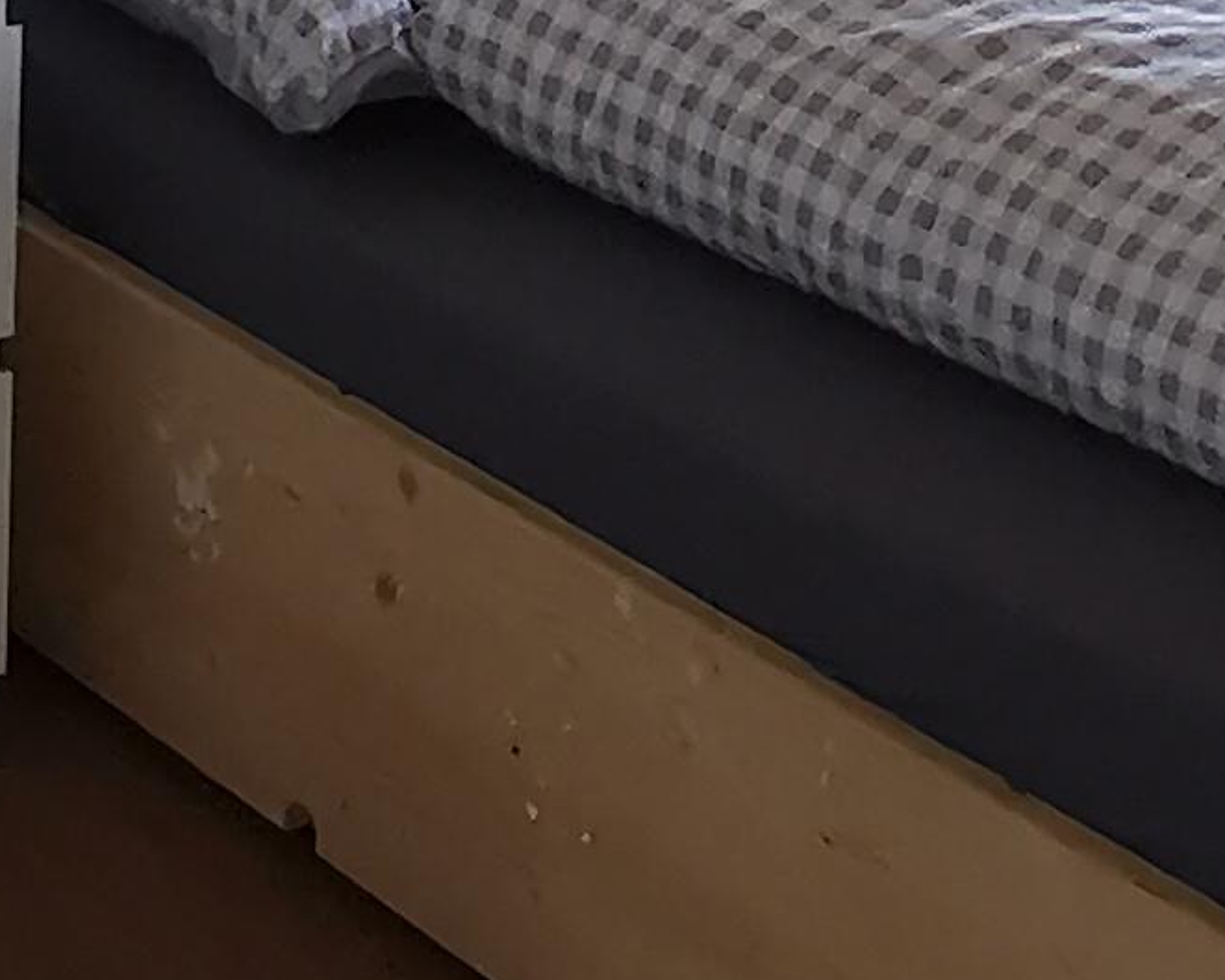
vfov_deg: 11.5
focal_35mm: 121
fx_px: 4388
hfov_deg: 15.8
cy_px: -984
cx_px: 953
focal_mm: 2.35
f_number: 2.2
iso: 250
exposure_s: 1/100
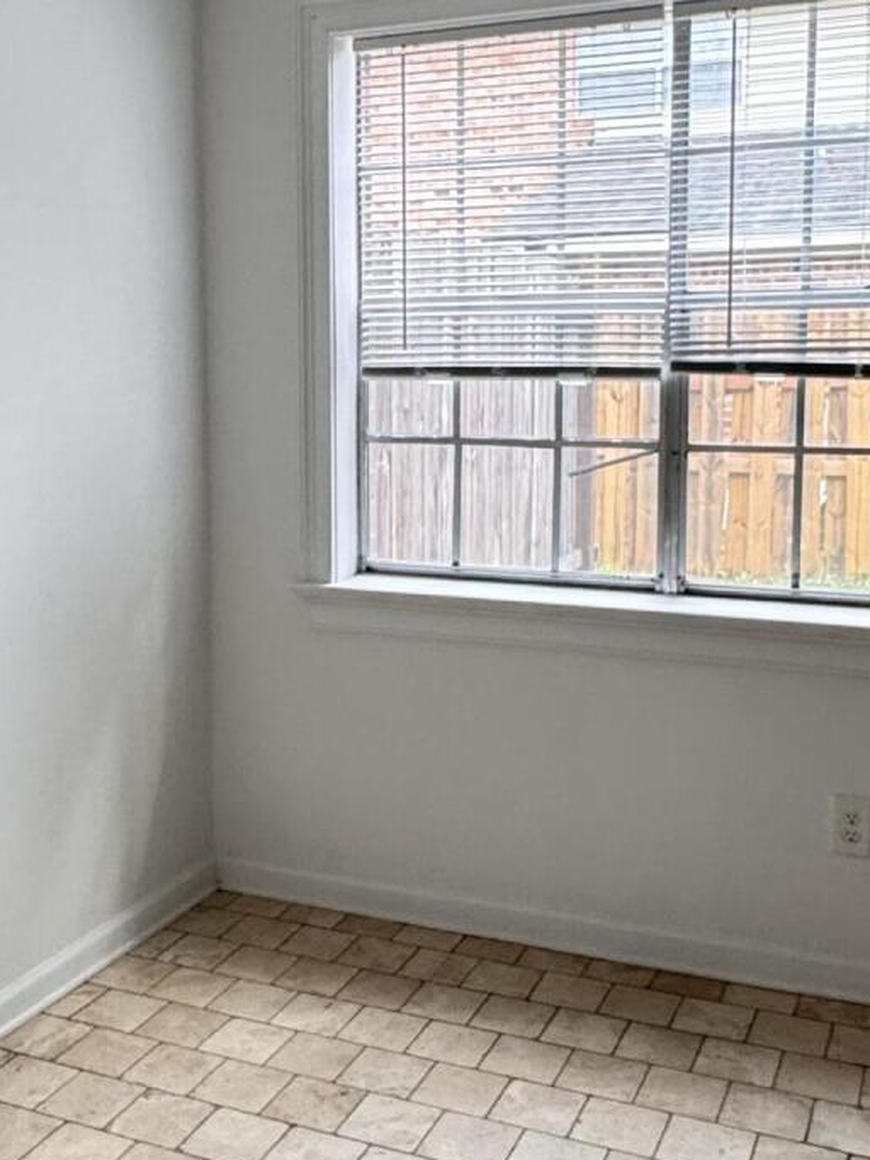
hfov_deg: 35.1
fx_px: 1374
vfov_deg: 45.6
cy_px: 489
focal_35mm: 41
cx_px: 389
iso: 250
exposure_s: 1/120
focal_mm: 2.22
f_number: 2.2
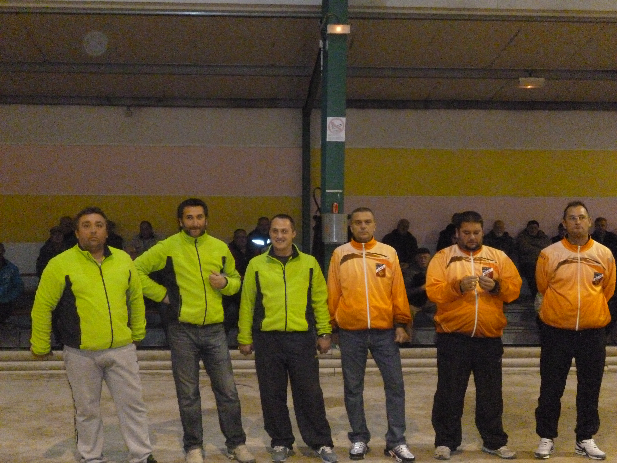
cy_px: 232
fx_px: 891
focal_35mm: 50
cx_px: 308
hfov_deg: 38.2
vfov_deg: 29.1
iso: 1000
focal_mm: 8.9
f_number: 3.6
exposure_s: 1/60
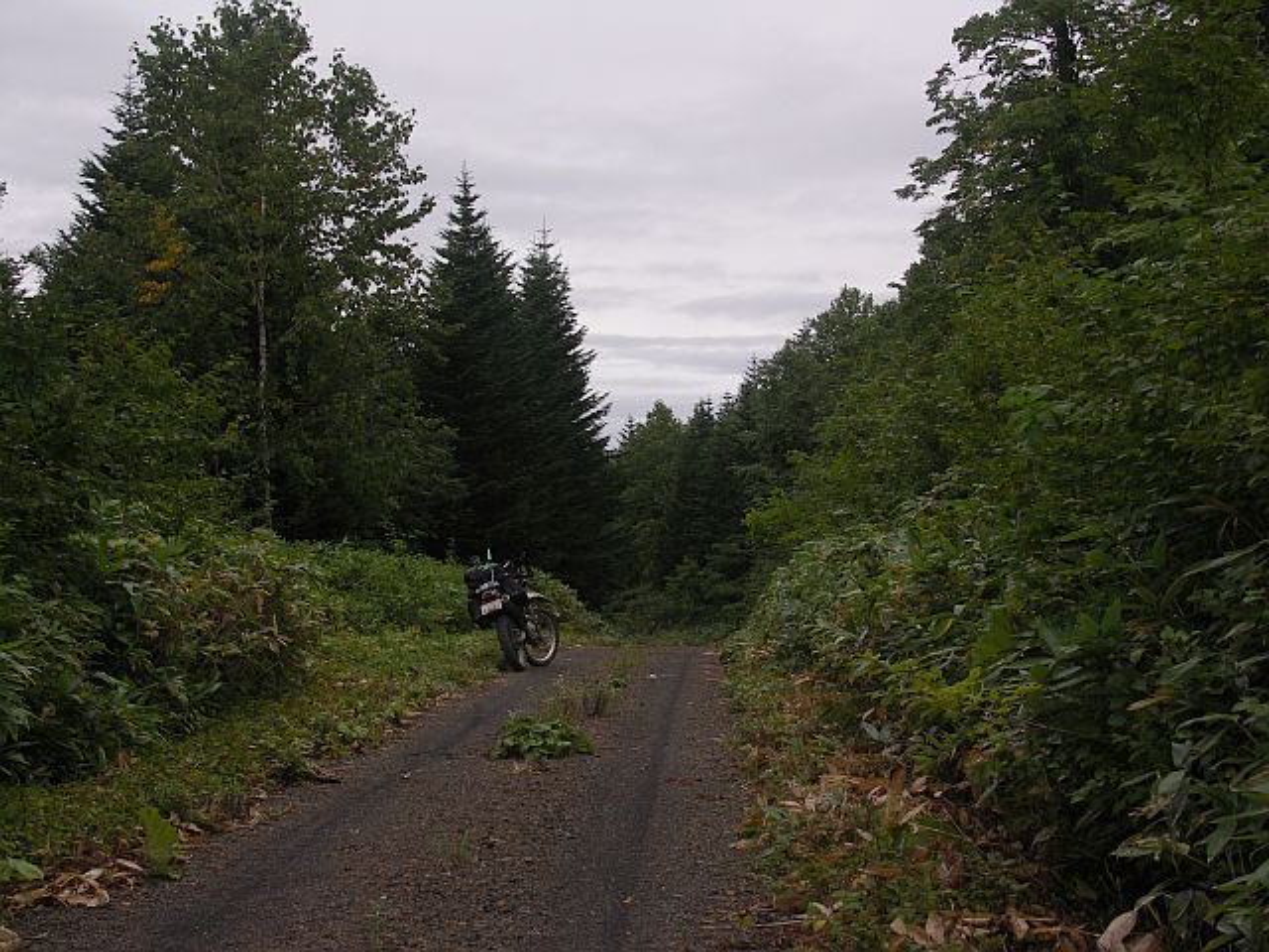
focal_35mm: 59
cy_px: 476
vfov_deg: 24.8
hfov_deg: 32.7
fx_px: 2163
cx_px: 634
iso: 50
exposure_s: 1/250
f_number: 4.5
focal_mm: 15.3
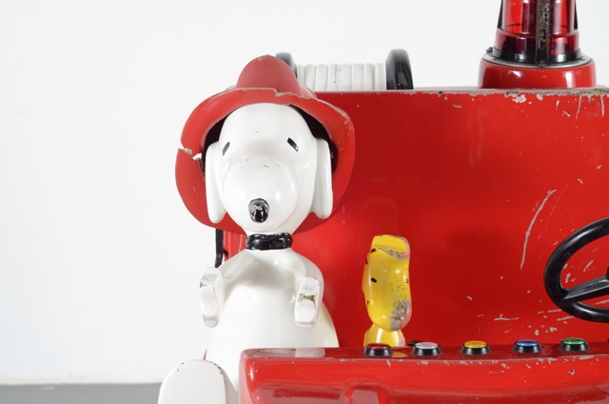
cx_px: 304
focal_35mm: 75
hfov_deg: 27.0
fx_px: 1266
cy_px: 202
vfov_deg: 18.1
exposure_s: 1/125
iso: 100
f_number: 5.6
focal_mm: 50
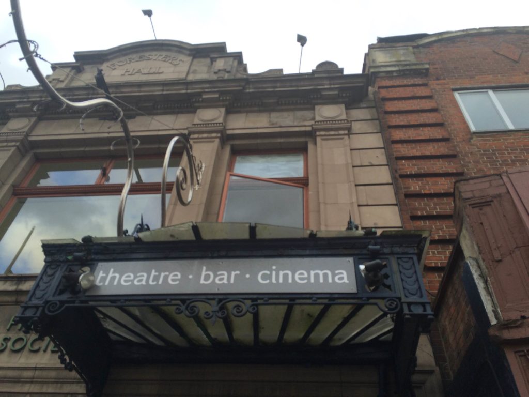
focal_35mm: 29
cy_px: 198
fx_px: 443
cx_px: 264
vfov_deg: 48.2
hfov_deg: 61.7
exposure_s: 1/217
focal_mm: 4.15
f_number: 2.2
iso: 32
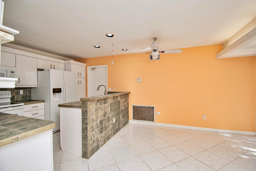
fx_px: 107
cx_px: 128
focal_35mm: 15
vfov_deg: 77.3
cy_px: 86
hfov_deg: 100.4
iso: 450
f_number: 5.6
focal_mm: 10
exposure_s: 1/125
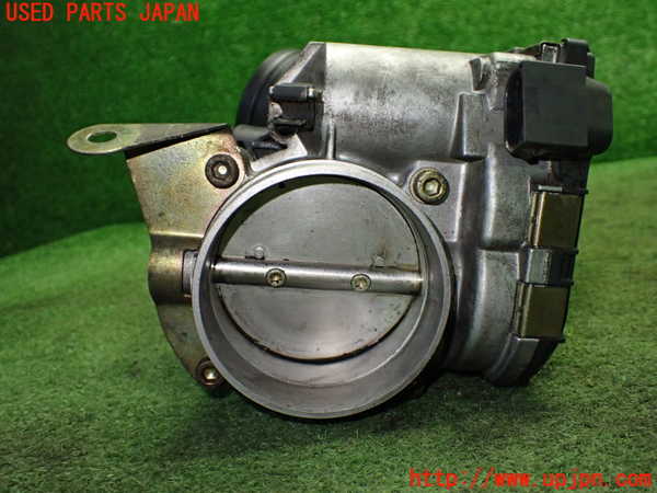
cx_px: 328
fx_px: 569
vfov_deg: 46.8
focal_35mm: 30
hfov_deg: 60.0
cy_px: 246
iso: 640
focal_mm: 5.4
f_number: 2.3
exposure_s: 1/125
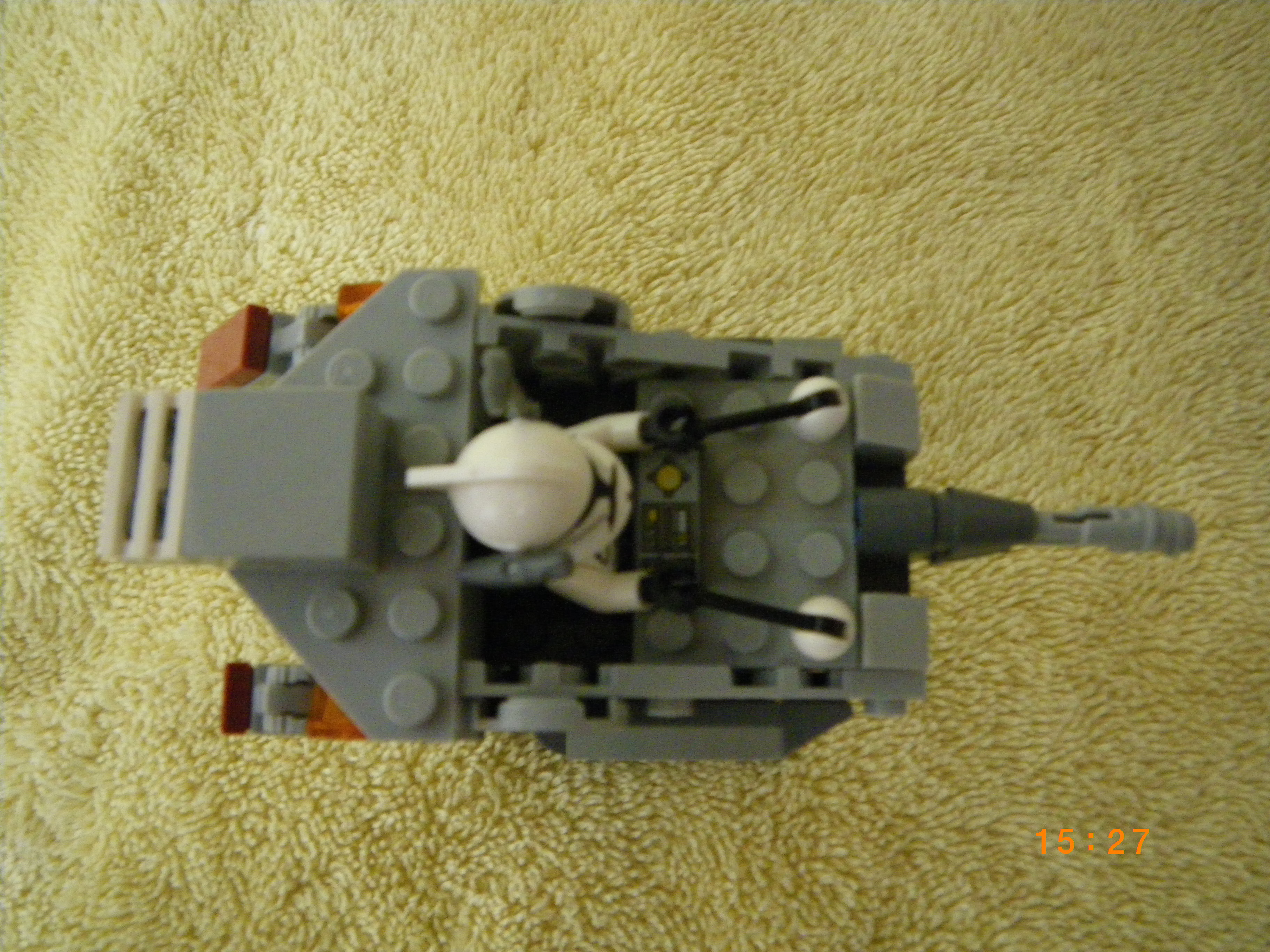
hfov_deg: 63.4
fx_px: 1027
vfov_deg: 49.7
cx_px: 635
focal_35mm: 28
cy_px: 476
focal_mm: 5
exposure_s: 1/4
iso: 800
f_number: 3.5
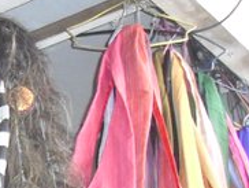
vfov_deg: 8.8
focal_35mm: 167
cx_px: -239
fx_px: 1203
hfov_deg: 10.8
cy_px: 236
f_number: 2.8
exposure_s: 1/60
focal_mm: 6.2
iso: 400
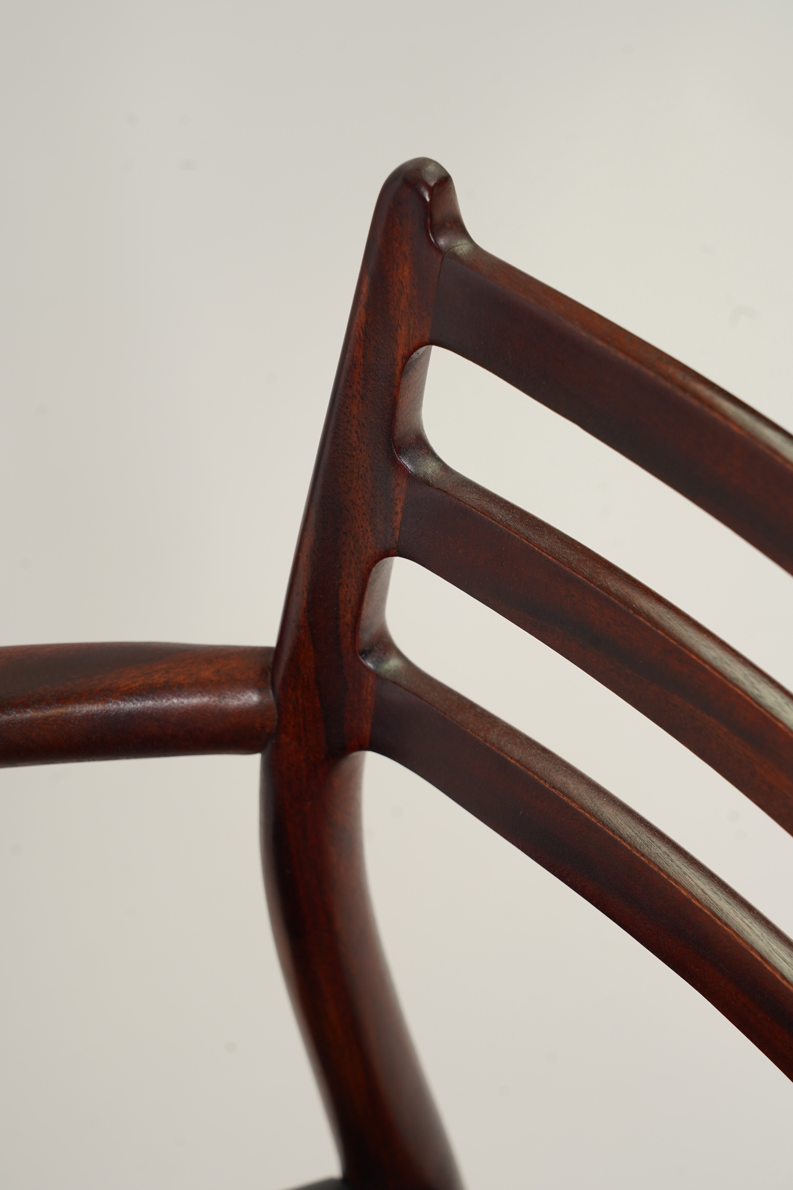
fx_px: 3469
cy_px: 595
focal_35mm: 105
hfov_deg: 13.0
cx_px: 396
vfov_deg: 19.5
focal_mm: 105
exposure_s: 1/125
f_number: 9
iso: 640
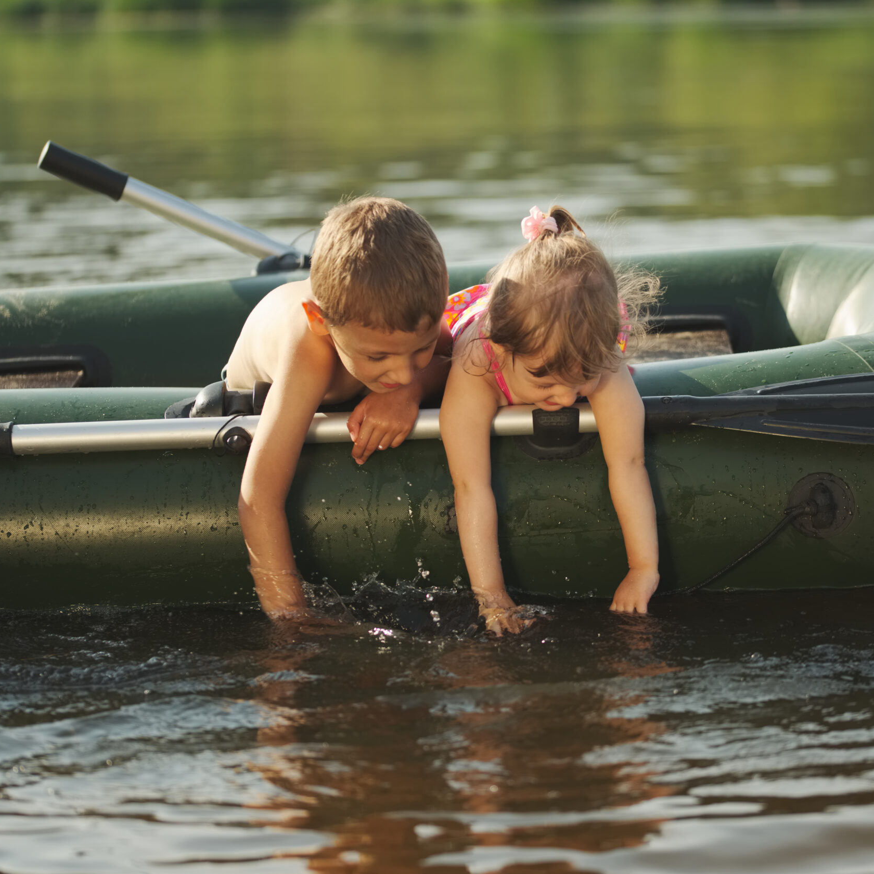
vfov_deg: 12.8
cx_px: 543
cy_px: 439
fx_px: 3885
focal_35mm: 136
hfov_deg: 12.8
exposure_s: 1/640
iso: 100
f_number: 3
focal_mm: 105
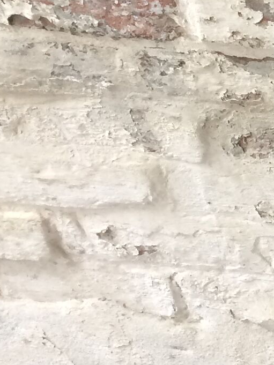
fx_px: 1467
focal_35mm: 139
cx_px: 590
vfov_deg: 14.2
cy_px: 178
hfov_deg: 9.8
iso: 50
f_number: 2.2
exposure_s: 1/33
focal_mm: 4.15
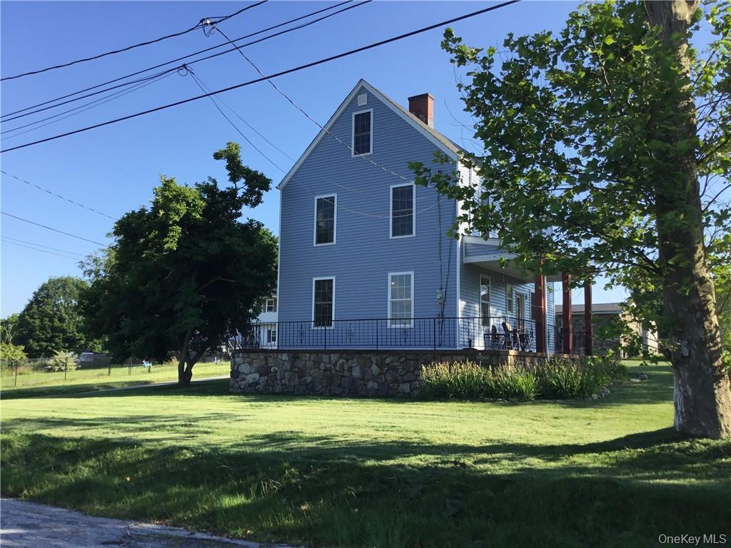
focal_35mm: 31
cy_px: 274
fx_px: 655
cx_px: 366
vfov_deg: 45.4
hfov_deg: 58.4
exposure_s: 1/608
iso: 25
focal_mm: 3.3
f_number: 2.4
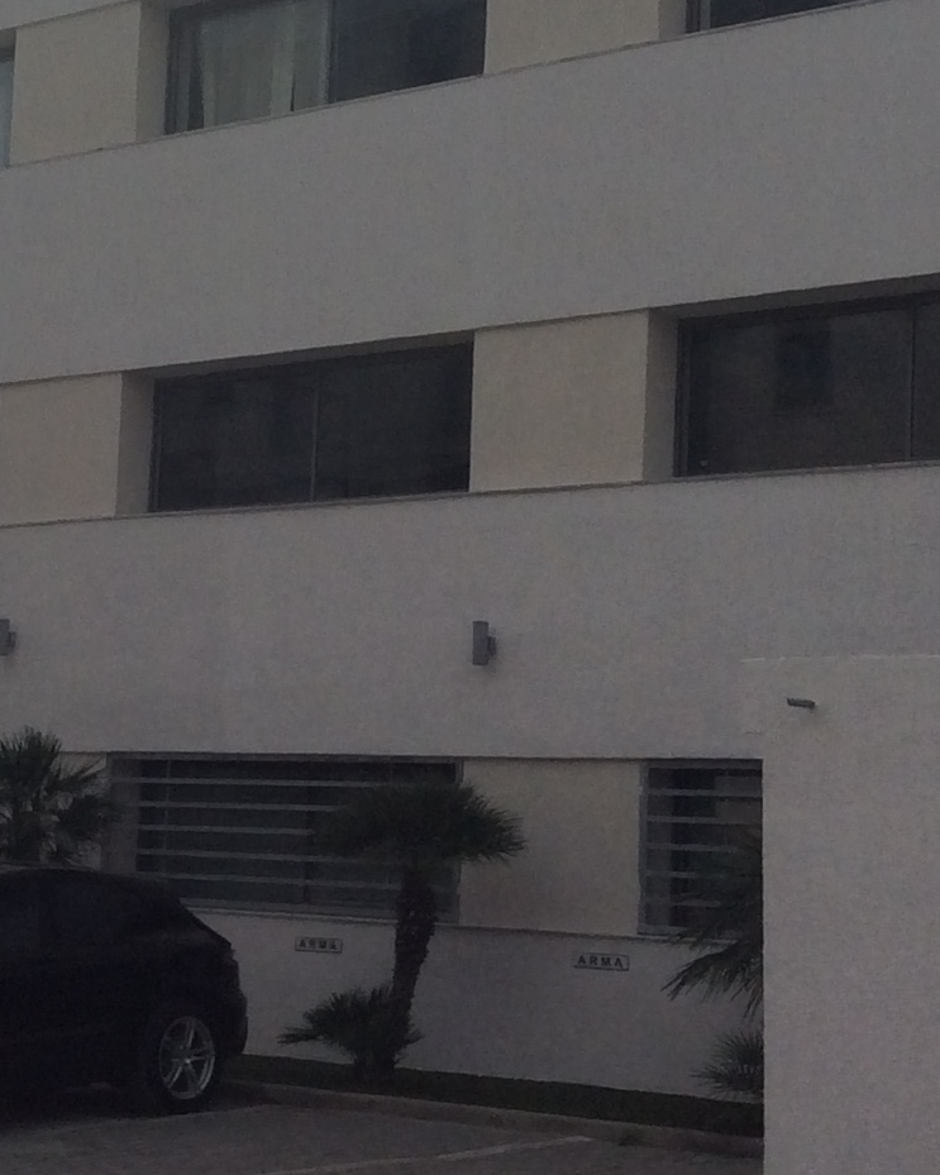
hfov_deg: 17.5
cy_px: 452
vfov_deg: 21.9
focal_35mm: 87
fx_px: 3026
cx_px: 161
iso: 32
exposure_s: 1/3817
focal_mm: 3.3
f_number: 2.4
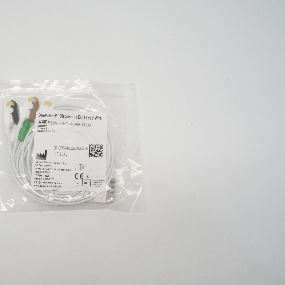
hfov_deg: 41.4
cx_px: 67
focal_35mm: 39
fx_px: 363
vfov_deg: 42.8
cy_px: 144
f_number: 22
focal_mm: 20
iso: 800
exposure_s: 1/8
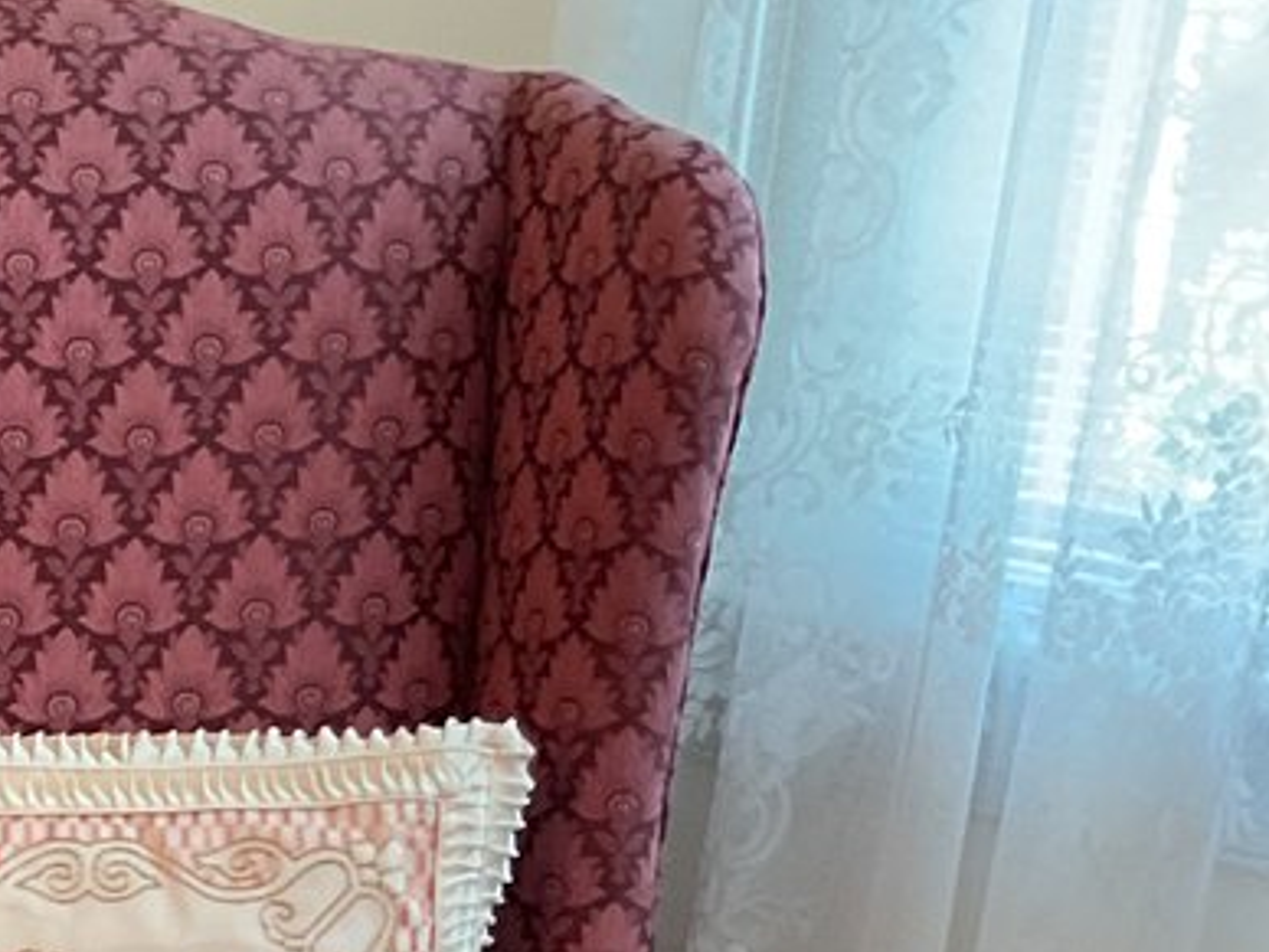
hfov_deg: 15.6
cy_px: 1592
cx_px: -800
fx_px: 4143
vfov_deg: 12.2
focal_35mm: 113
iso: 250
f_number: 1.8
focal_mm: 3
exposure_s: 1/60
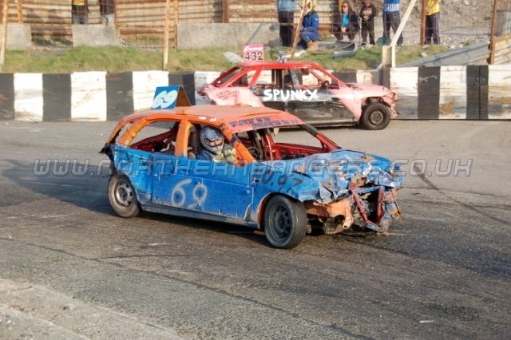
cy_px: 170
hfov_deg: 29.3
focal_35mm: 69
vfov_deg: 19.7
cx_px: 256
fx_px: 979
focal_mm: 46
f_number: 5
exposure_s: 1/640
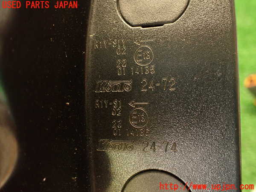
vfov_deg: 44.2
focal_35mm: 32
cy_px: 96
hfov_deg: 56.8
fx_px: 237
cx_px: 128
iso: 800
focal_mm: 5.79
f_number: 2.4
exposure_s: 1/25
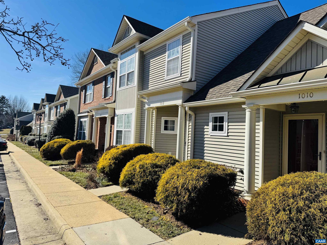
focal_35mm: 24
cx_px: 164
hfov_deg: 71.6
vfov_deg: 56.8
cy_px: 122
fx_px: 227
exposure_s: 1/5348
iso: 80
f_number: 1.78
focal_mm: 6.76
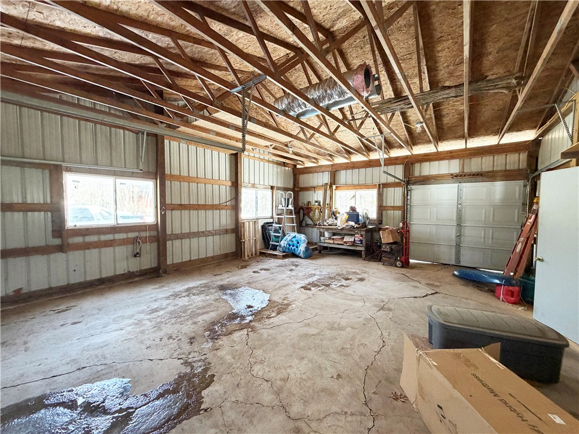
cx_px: 290
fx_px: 234
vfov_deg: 85.7
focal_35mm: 14
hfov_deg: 102.1
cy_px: 217
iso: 320
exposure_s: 1/60
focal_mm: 2.22
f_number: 2.2
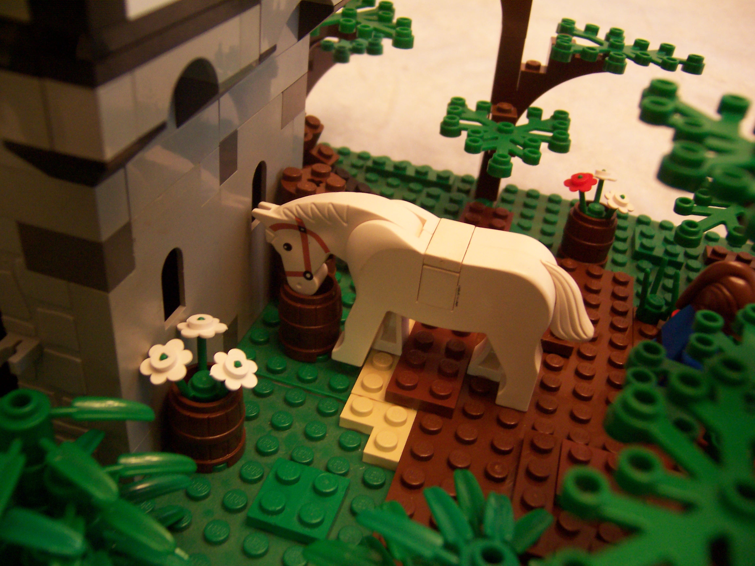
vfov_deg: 42.9
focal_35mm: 33
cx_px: 378
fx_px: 720
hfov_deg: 55.4
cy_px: 283
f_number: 2.8
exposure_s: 1/8
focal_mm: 5.5
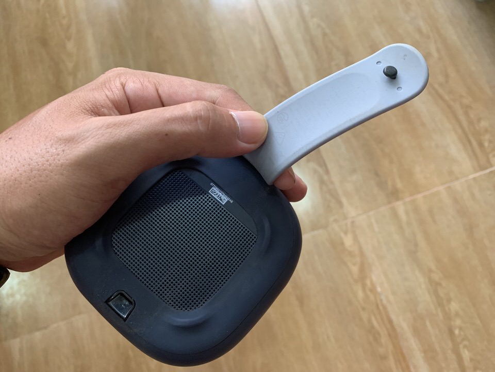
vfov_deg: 53.1
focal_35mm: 26
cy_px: 186
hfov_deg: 67.3
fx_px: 372
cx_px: 248
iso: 200
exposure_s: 1/60
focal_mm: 4.25
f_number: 1.8
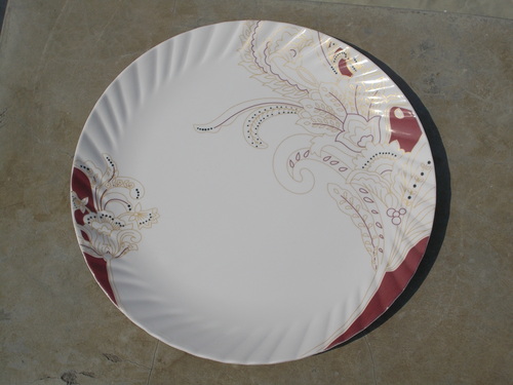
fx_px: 860
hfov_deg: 33.2
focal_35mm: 58
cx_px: 256
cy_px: 192
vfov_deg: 25.2
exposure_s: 1/320
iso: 80
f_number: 12.3
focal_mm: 10.3
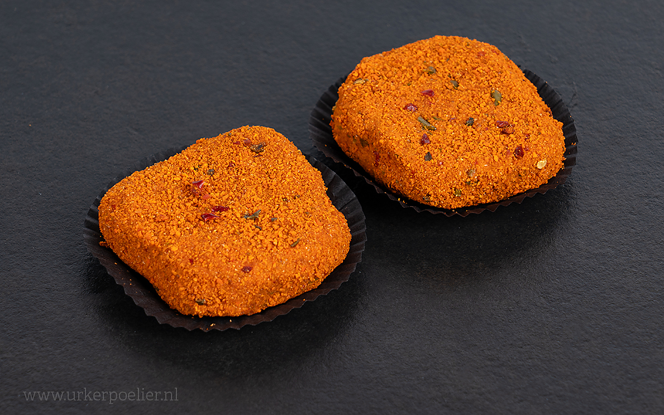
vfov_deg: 12.1
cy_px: 195
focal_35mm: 108
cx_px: 335
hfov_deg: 19.3
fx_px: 1954
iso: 100
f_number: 9
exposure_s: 1/160
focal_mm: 105
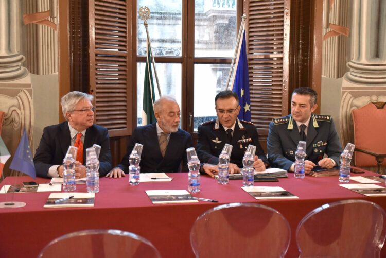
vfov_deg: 29.3
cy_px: 129
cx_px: 193
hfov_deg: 42.7
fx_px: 493
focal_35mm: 46
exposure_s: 1/80
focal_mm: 46
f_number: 3.2
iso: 4000
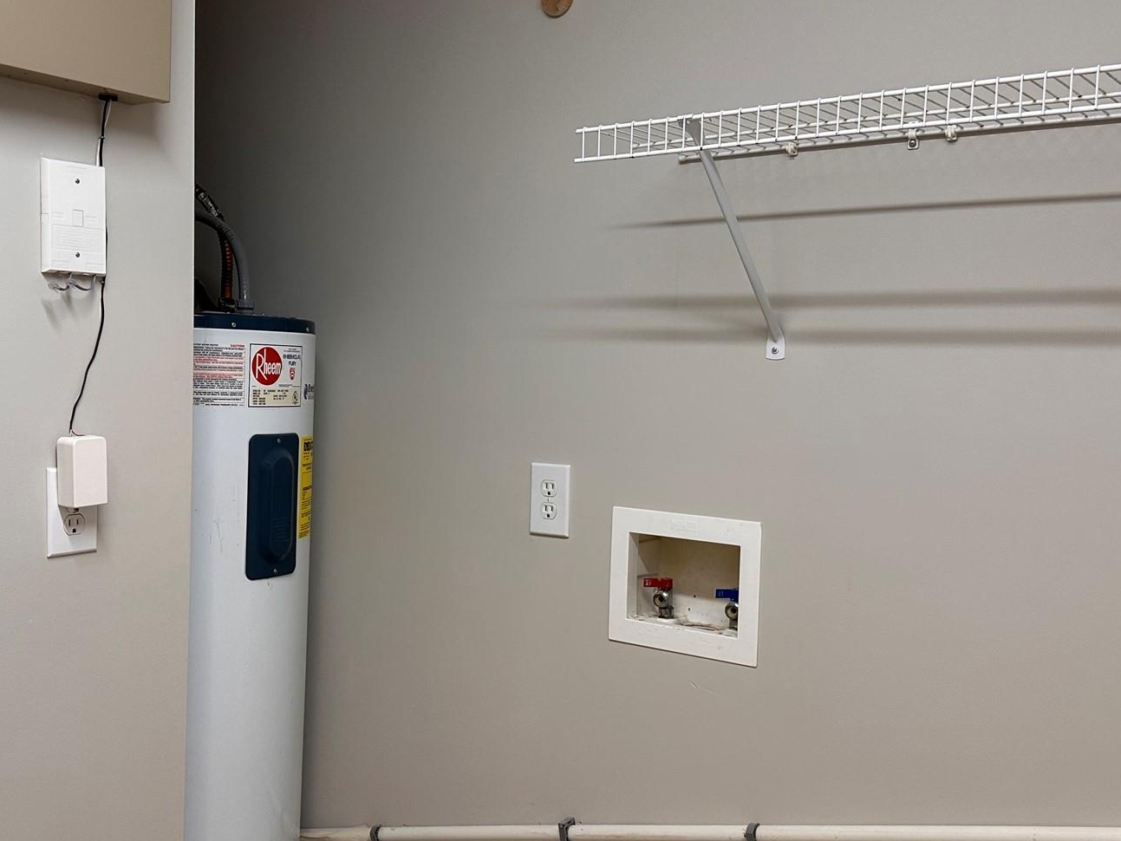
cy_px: 433
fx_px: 1231
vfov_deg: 37.7
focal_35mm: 38
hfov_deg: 48.6
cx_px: 438
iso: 125
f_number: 1.78
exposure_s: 1/120
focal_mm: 6.86
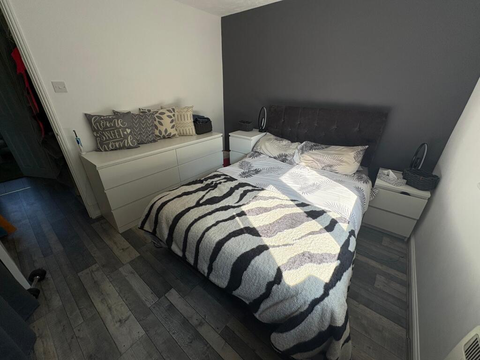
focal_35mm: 14
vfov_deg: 85.7
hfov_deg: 102.1
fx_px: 194
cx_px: 240
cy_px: 180
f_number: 2.2
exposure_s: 1/337
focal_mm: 2.22
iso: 64
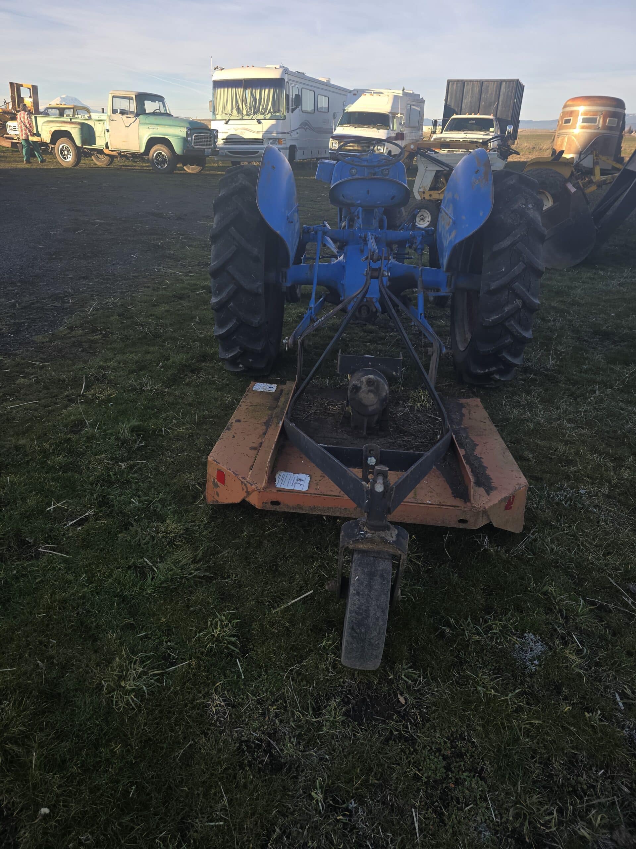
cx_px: 318
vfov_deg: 73.9
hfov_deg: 58.9
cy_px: 424
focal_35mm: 23
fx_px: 563
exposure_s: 1/182
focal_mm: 6.3
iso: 12
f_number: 1.7
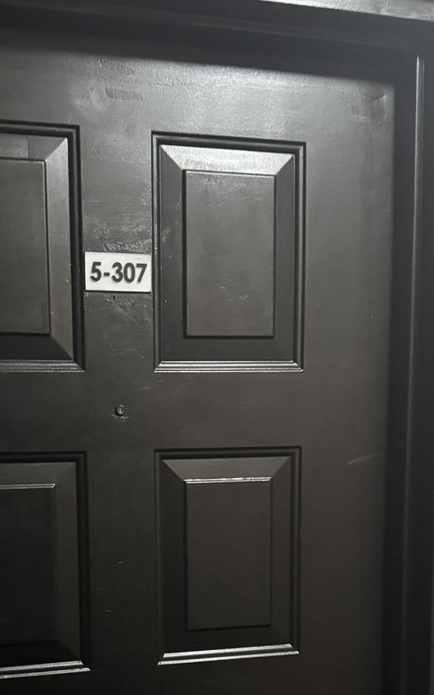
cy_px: 563
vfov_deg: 41.5
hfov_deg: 27.7
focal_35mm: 46
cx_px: 114
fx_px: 870
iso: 1250
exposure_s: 1/30
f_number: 1.78
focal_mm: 6.76
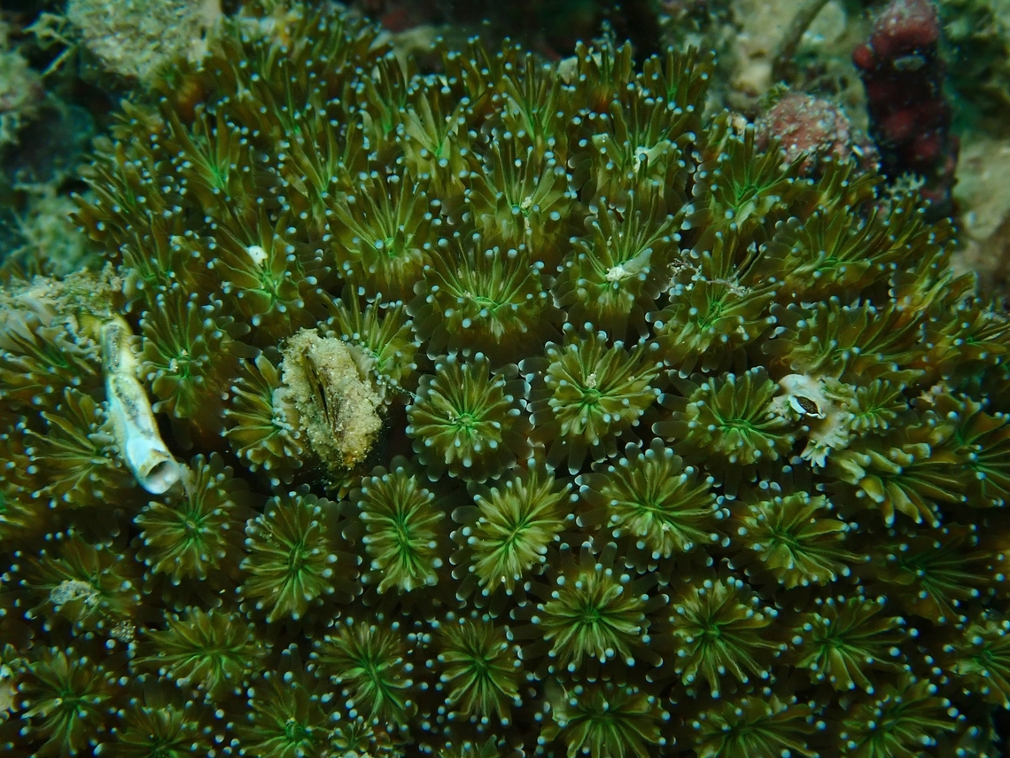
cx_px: 505
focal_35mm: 100
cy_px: 379
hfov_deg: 19.6
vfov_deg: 14.8
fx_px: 2918
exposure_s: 1/200
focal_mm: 18
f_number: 6.3
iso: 250
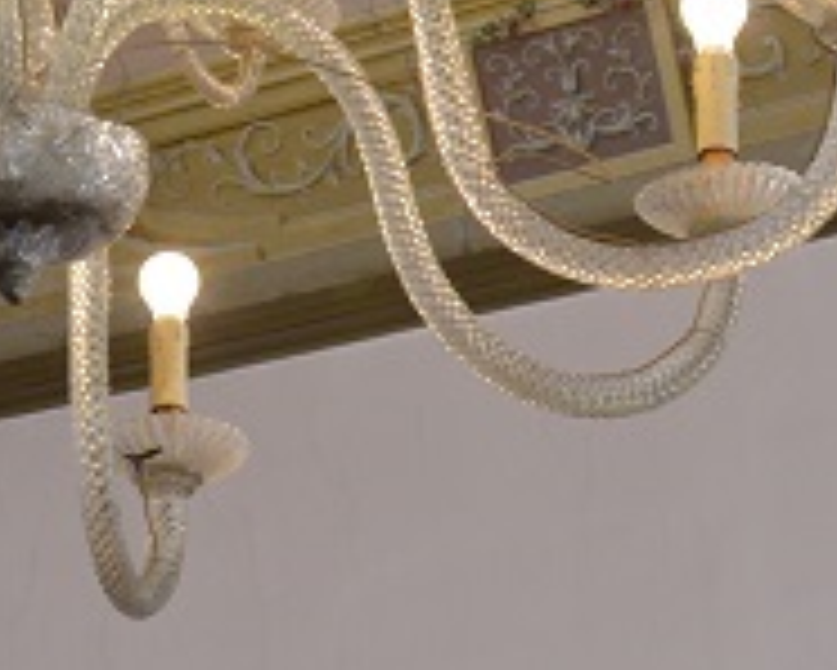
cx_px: 45
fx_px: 3643
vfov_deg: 10.3
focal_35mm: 147
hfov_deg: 13.0
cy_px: -135
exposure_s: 1/80
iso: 1600
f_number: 6.3
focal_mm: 38
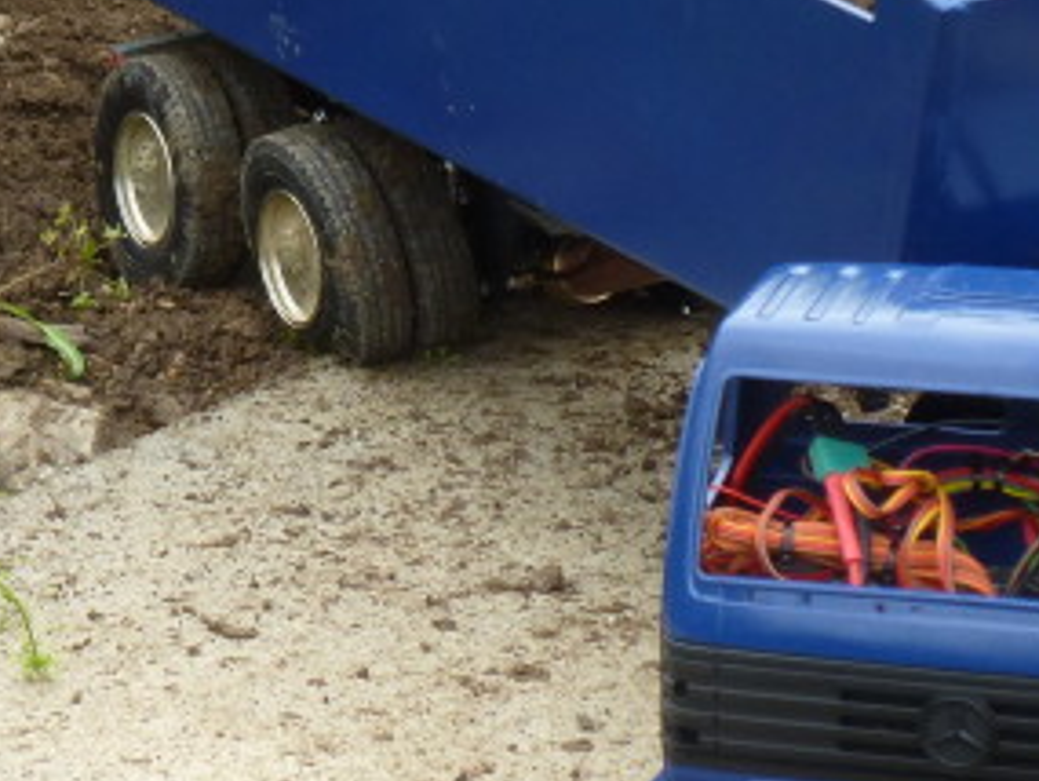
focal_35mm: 398
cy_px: 394
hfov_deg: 5.0
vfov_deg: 3.7
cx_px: 328
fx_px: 11951
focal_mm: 25.5
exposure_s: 1/160
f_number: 5.3
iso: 200
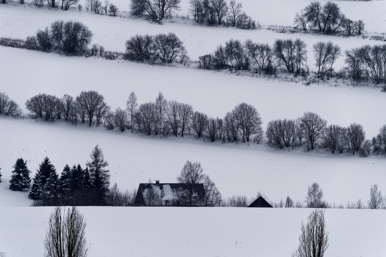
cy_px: 128
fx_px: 4288
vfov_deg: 3.4
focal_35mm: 400
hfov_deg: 5.2
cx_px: 193
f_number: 14
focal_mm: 400
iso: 200
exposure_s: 1/40
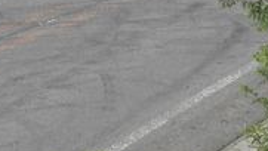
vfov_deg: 5.0
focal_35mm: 236
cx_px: 215
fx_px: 1678
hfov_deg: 9.1
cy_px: -264
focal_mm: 8.9
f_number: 4
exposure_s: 1/320
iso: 80
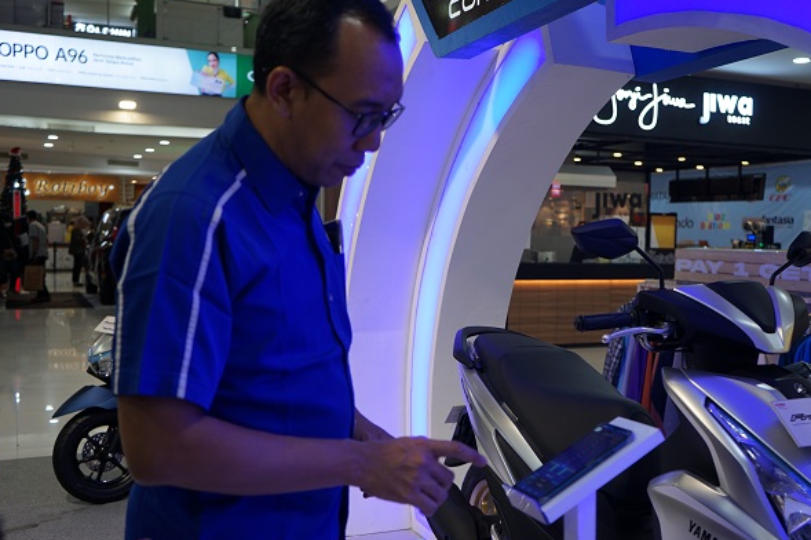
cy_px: 278
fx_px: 856
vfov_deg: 35.0
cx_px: 430
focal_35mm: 38
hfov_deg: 50.7
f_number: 4
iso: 320
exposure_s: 1/60
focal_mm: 35
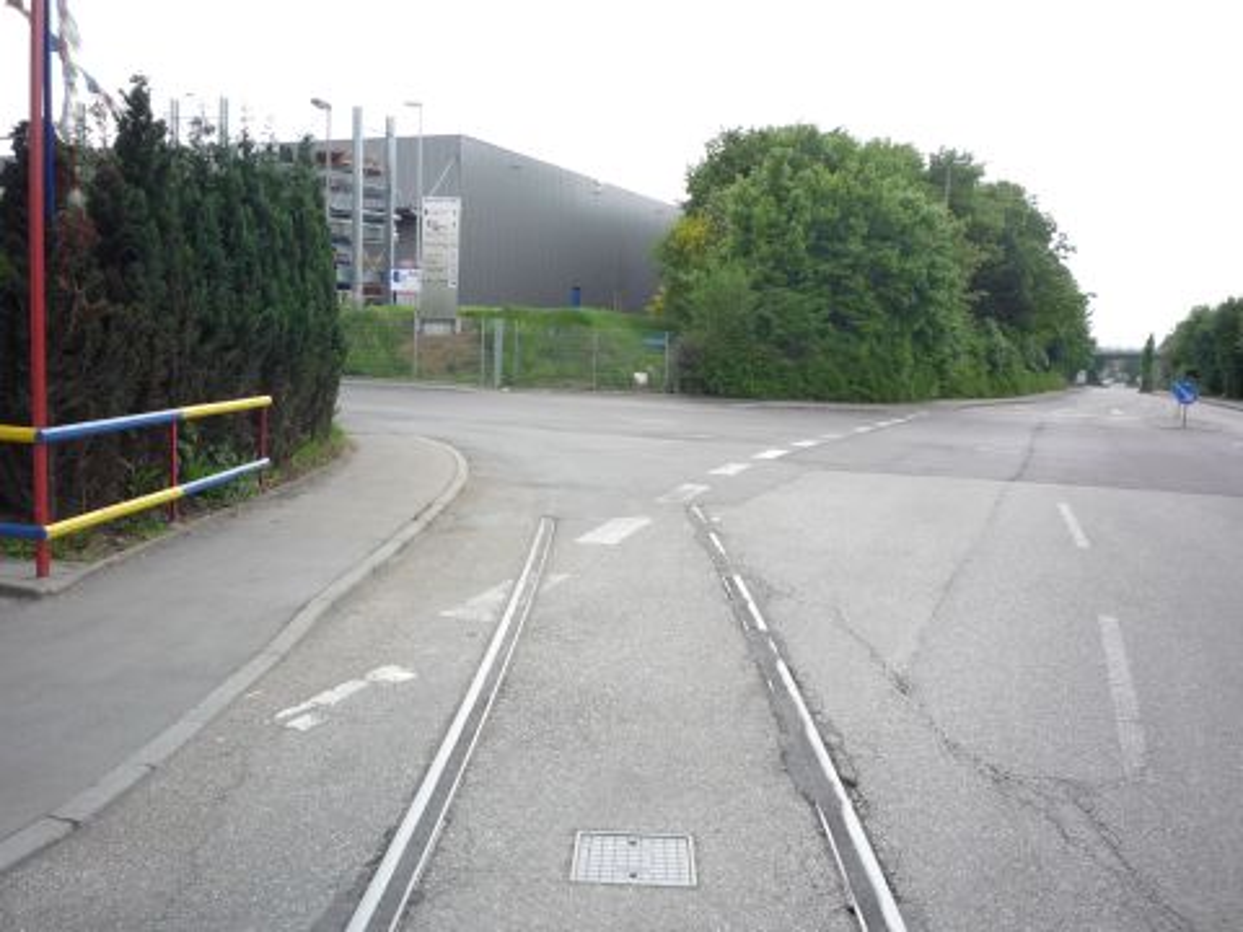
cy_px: 466
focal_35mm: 32
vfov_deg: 44.2
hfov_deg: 56.8
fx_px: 1149
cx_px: 622
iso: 100
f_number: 4
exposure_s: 1/200
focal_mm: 5.2
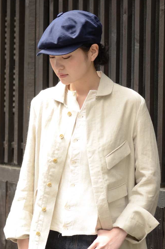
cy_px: 126
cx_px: 80
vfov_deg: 15.5
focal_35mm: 133
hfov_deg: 10.3
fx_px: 916
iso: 125
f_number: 1.8
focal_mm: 85
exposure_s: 1/250
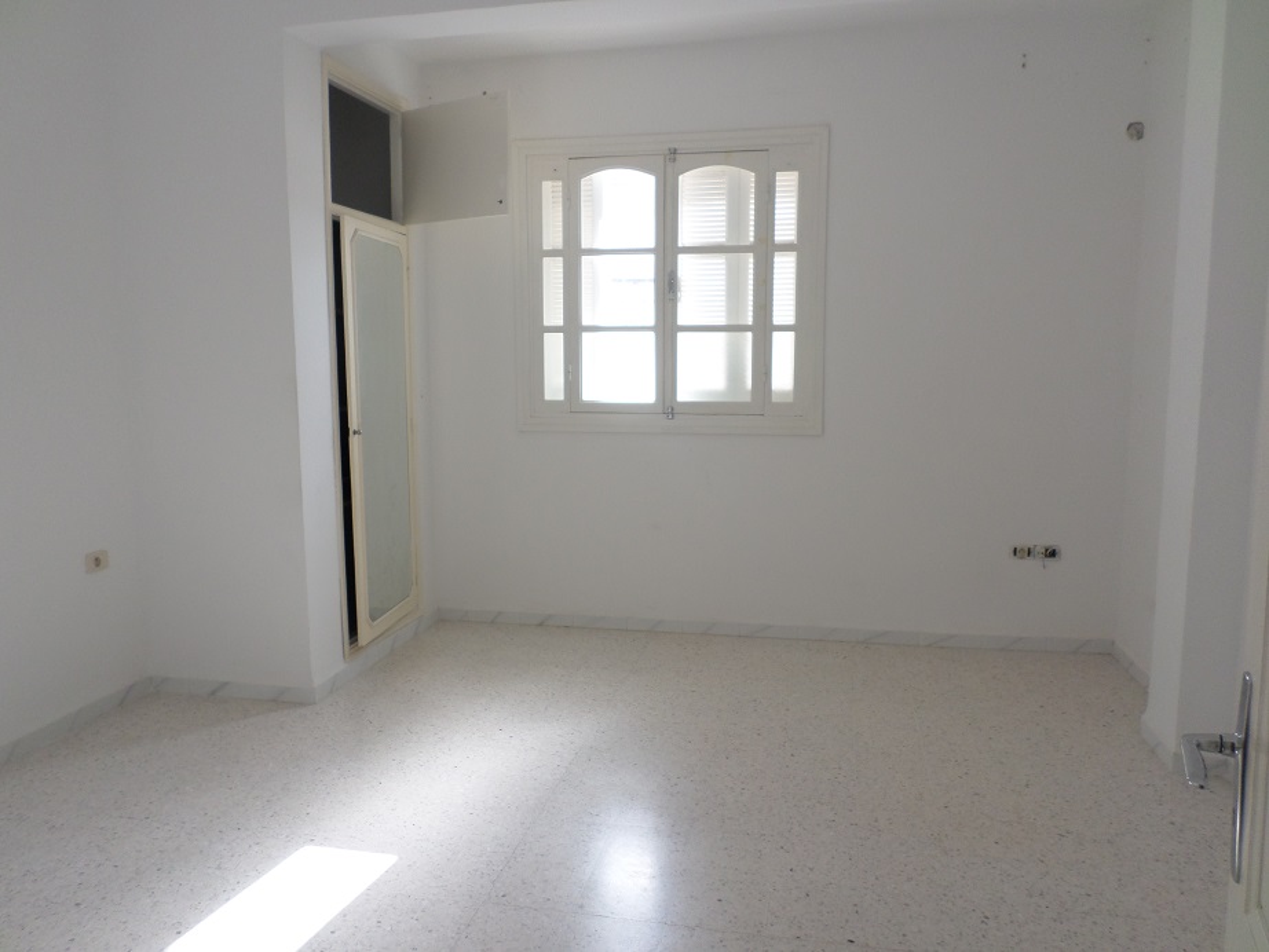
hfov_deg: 69.4
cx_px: 634
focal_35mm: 25
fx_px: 917
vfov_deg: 54.9
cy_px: 476
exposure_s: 1/125
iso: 80
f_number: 2.5
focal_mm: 4.5
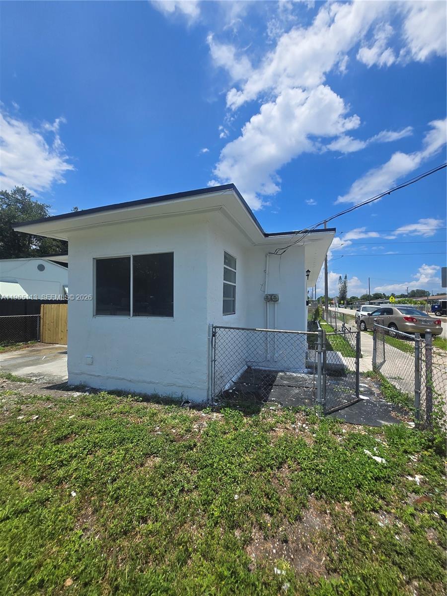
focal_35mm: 13
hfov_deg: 89.9
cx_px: 224
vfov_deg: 106.2
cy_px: 298
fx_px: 224
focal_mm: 1.7
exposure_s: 1/2000
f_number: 2.2
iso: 32
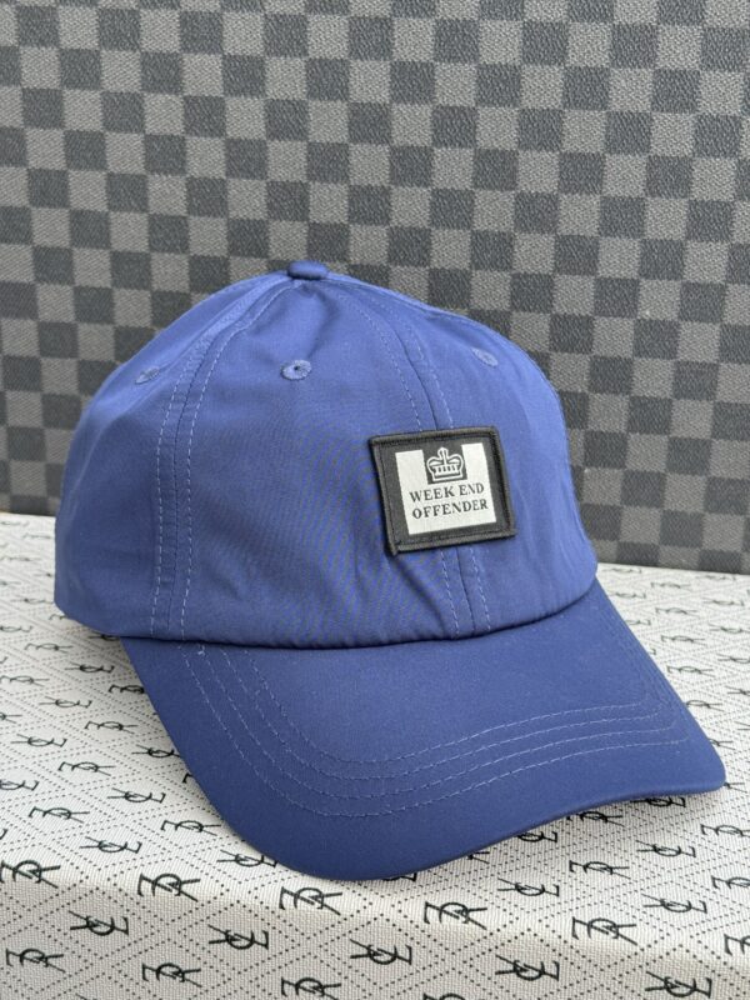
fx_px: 1387
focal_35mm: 48
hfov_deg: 30.3
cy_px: 500
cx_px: 375
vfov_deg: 39.7
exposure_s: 1/477
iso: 64
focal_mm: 6.76
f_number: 1.78
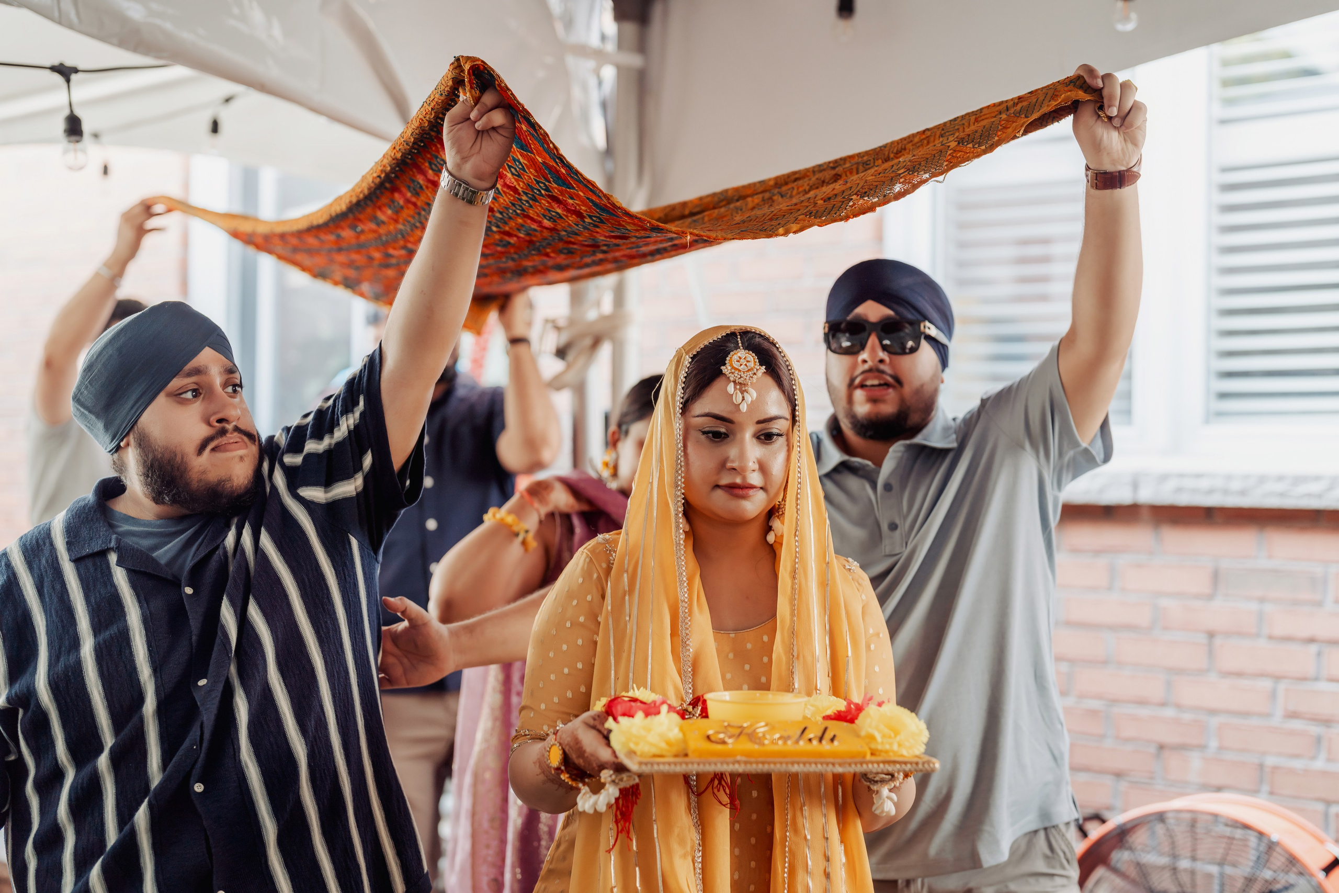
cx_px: 670
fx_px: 1860
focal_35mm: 50
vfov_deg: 27.0
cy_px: 446
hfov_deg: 39.6
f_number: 2
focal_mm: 50
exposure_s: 1/200
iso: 125
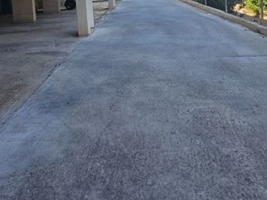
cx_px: 120
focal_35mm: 28
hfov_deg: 63.3
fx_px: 216
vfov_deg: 42.0
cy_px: -7
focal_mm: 2.2
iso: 50
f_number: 2.2
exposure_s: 1/659
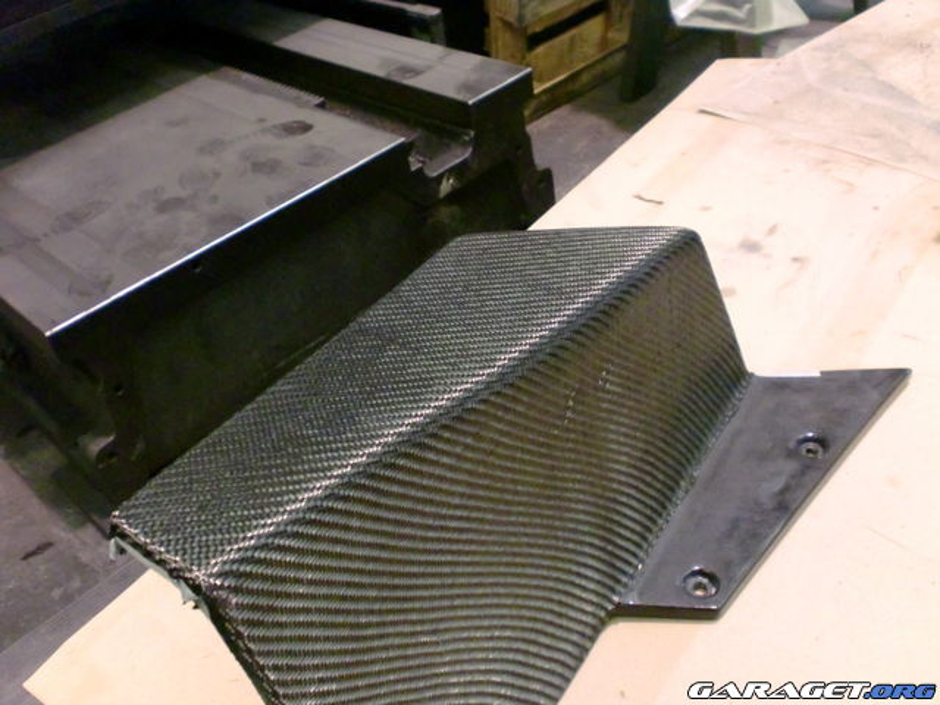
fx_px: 950
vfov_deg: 40.7
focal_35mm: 35
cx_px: 470
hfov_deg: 52.6
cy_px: 352
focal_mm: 6.3
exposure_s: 1/60
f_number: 3.1
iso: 800
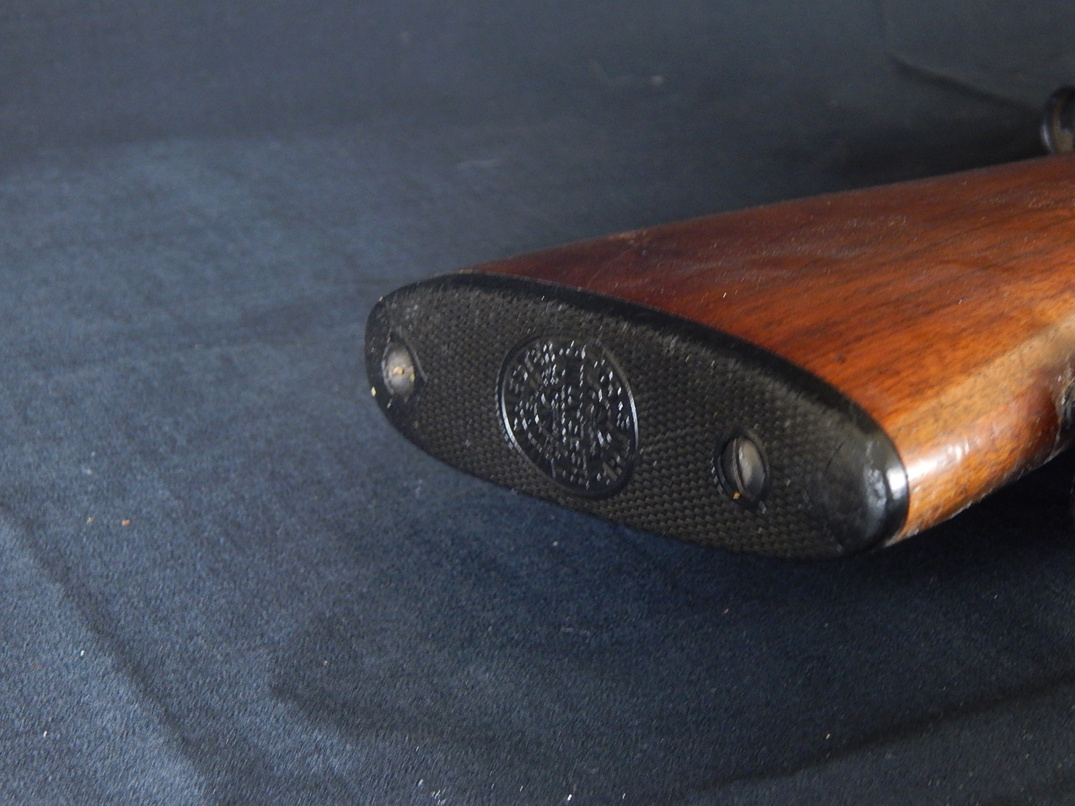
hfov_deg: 28.2
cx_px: 538
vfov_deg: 21.3
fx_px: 2143
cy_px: 403
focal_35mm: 69
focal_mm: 12.3
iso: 400
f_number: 4.1
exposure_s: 1/8
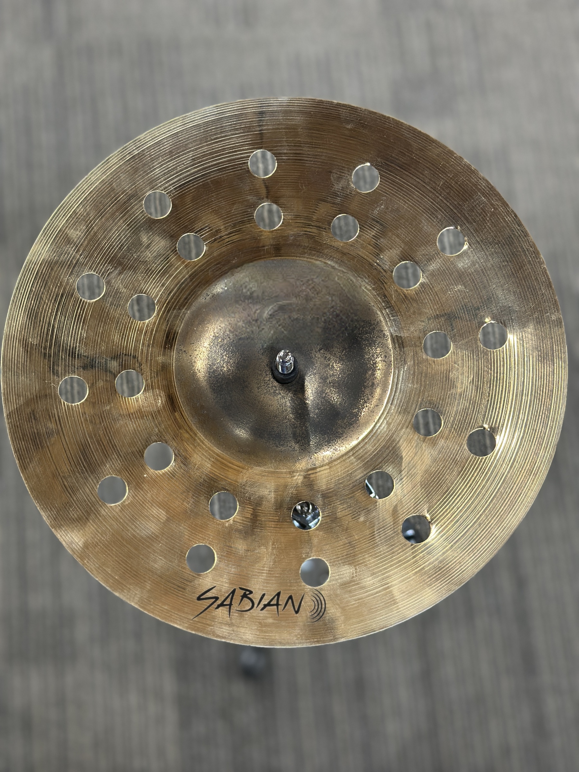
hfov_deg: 30.3
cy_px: 386
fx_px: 1070
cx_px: 290
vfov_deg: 39.7
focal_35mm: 48
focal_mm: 6.86
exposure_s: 1/60
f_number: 1.78
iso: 160
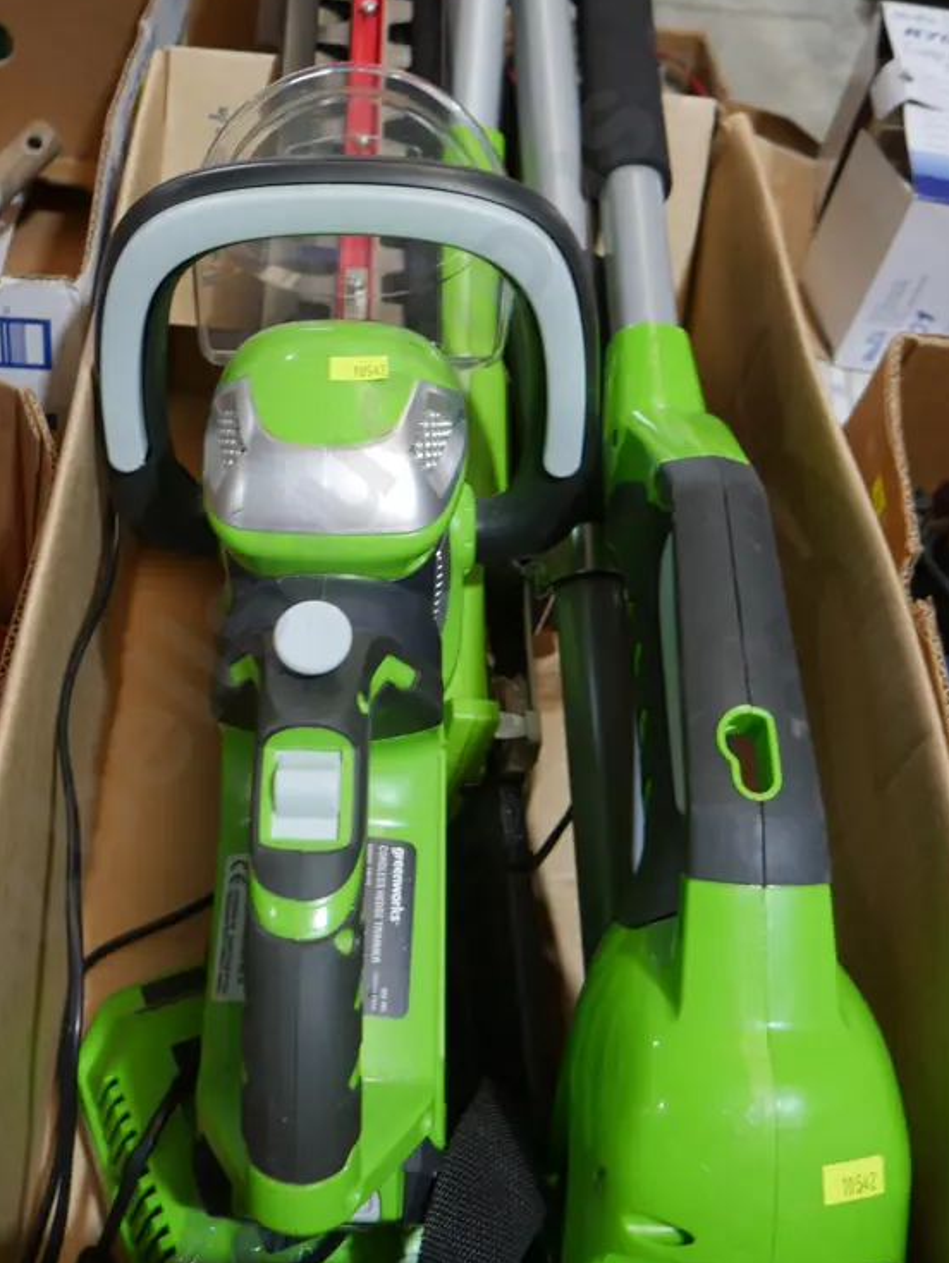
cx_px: 355
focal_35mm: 39
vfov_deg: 47.4
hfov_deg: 36.6
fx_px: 1424
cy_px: 471
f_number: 3.5
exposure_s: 1/60
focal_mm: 14
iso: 200
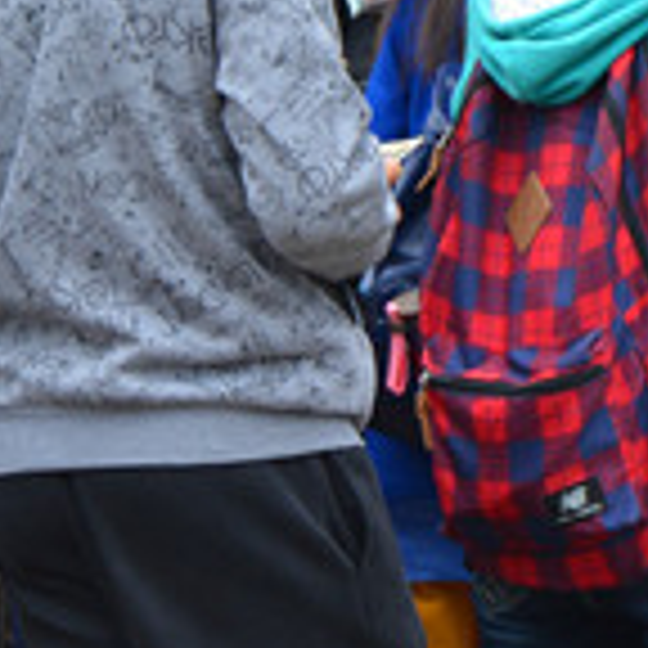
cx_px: 594
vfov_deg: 2.3
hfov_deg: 2.3
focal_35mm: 753
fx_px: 15956
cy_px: -18
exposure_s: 1/125
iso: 200
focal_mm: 105
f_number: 5.6
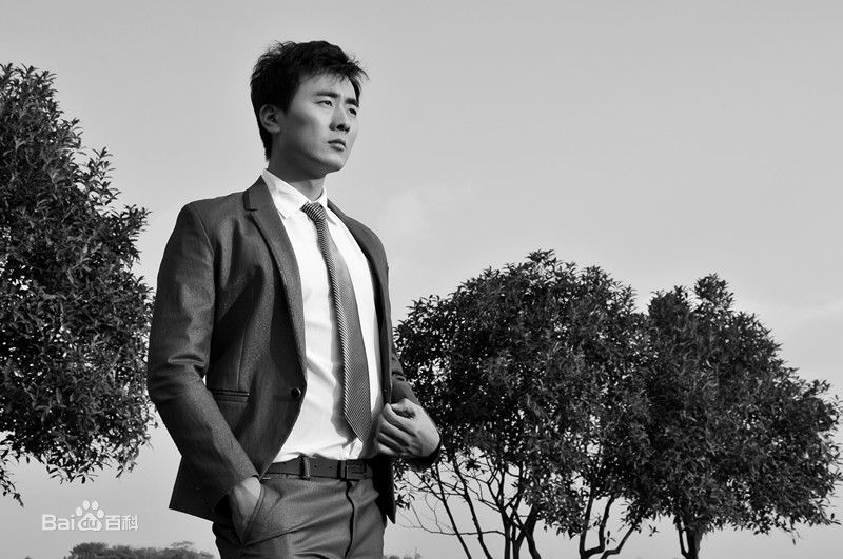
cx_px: 422
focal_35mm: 57
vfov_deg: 23.7
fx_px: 1333
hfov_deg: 35.1
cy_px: 280
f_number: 10
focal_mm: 38
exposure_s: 1/125
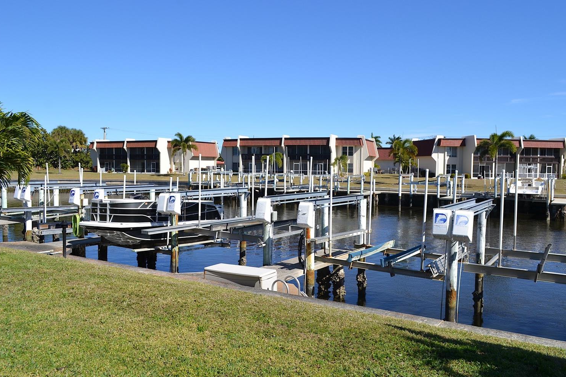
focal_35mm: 29
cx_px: 293
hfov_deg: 63.7
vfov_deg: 44.9
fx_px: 456
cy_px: 184
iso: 100
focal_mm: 18
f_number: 8
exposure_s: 1/250
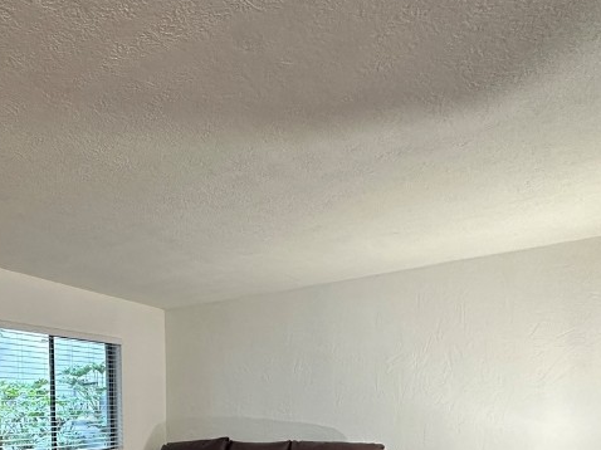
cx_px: 92
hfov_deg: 54.4
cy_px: 434
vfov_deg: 41.6
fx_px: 521
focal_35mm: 30
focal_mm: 2.22
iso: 640
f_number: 2.2
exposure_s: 1/60
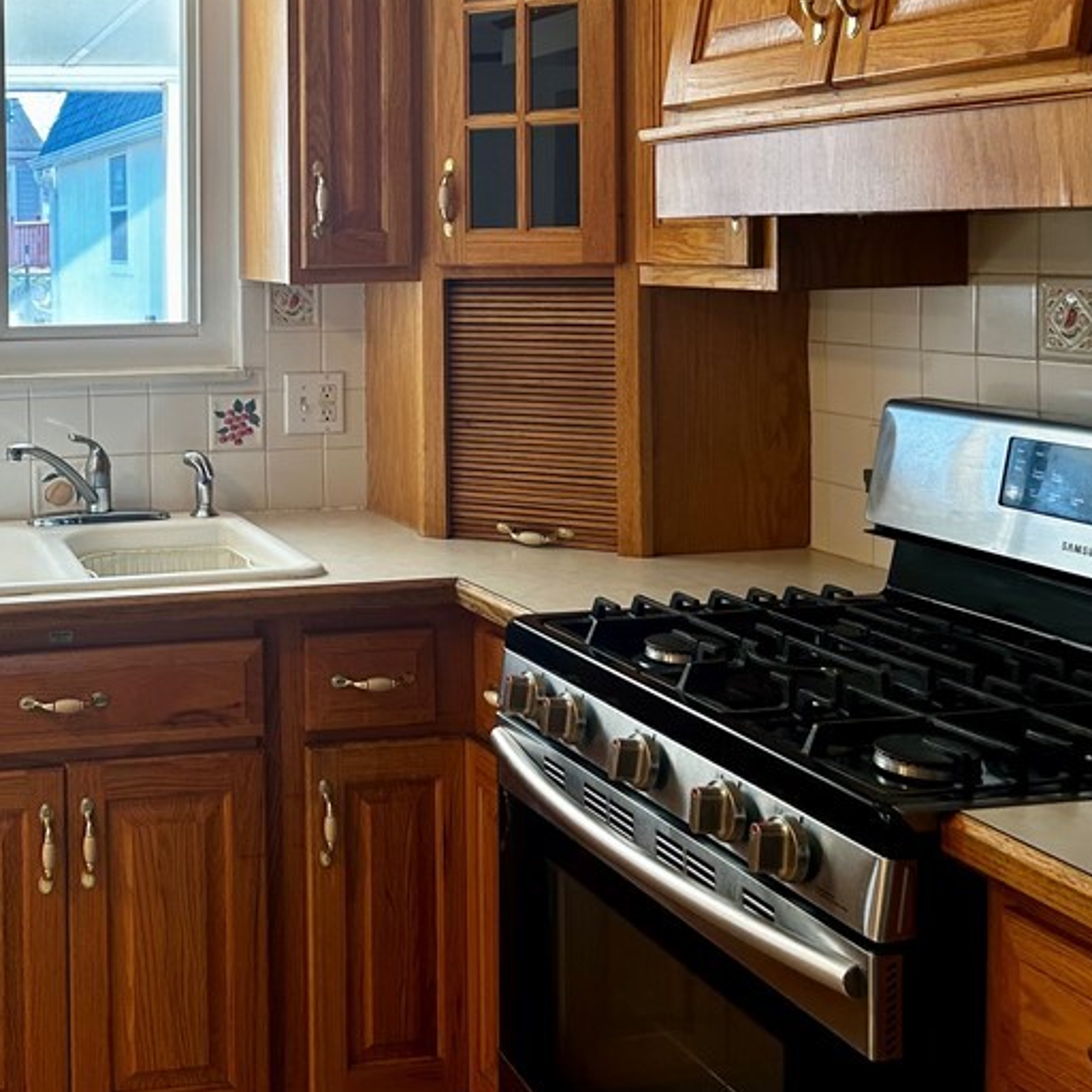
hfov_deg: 34.5
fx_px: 1642
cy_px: 314
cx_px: 83
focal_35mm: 46
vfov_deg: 36.2
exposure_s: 1/120
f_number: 1.5
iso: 80
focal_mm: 5.7
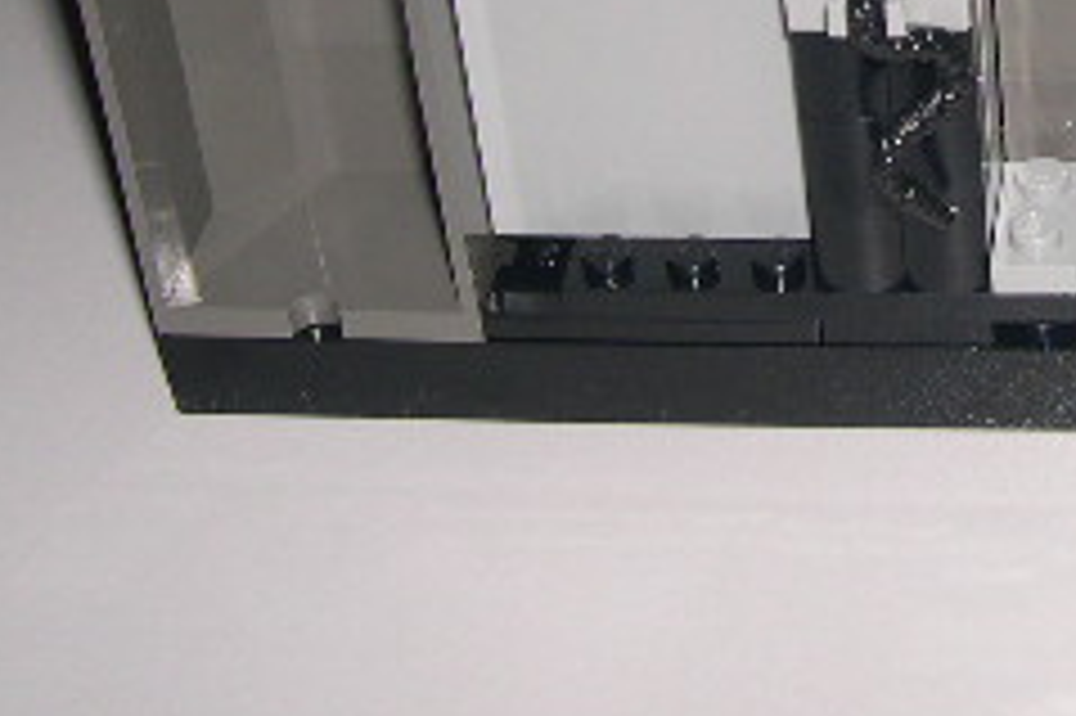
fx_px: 3166
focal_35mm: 106
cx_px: 1117
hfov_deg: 18.7
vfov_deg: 12.5
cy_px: -239
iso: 100
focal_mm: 8
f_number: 7.6
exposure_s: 1/60
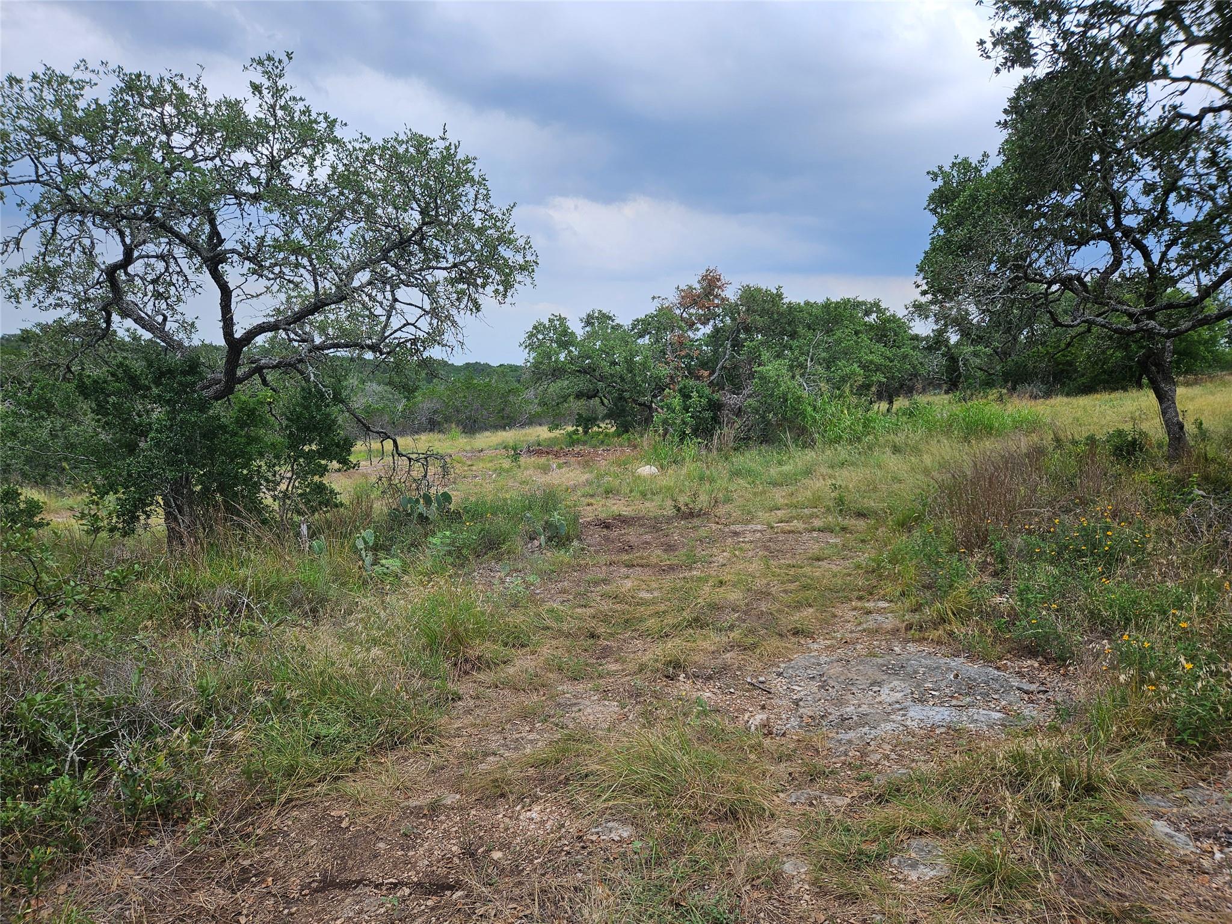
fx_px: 819
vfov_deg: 58.9
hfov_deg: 73.9
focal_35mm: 23
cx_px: 616
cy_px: 462
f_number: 1.8
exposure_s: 1/1422
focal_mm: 5.4
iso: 25
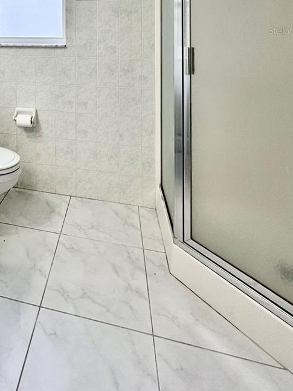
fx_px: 293
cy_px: 30
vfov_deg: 56.7
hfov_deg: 48.5
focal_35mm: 26
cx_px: 39
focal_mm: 2.22
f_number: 2.2
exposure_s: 1/120
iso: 80
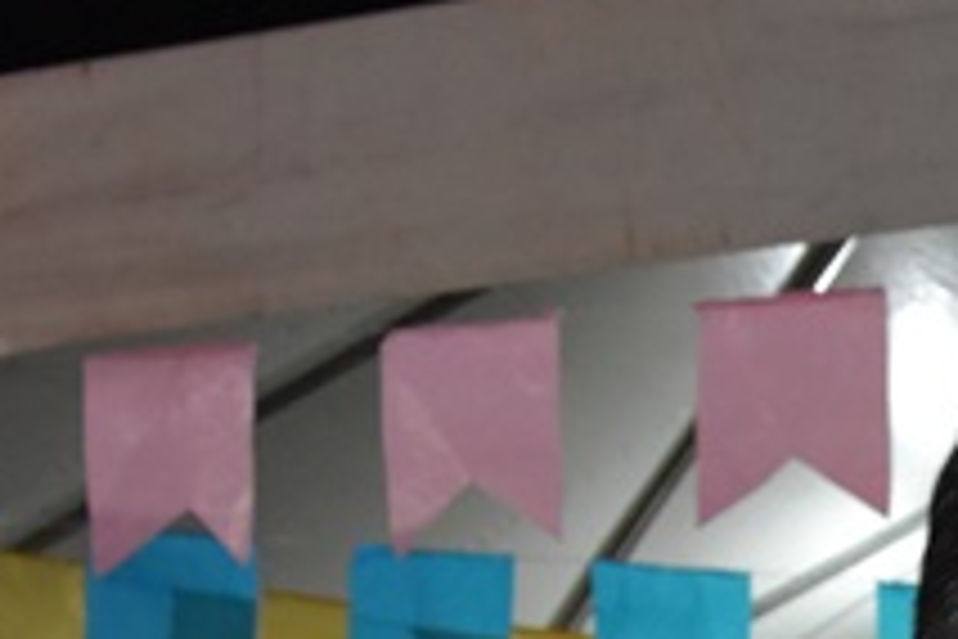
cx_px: 1642
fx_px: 3379
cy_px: 1433
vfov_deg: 9.8
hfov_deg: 14.5
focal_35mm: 127
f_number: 3.5
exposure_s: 1/60
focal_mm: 18
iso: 2200
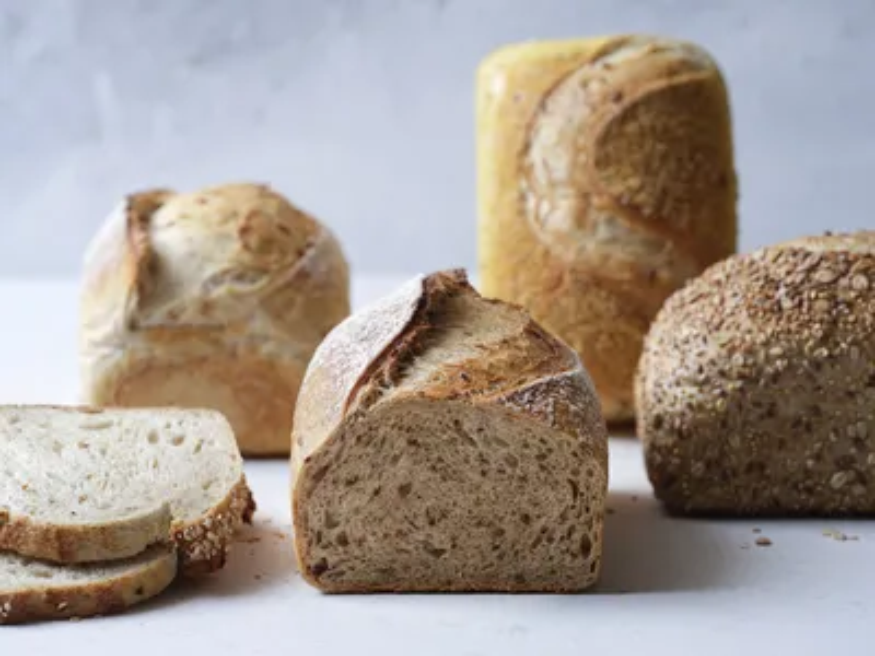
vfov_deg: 15.6
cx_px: 438
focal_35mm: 95
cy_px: 328
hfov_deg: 20.7
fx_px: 2401
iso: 100
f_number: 8
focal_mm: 120
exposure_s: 1/125
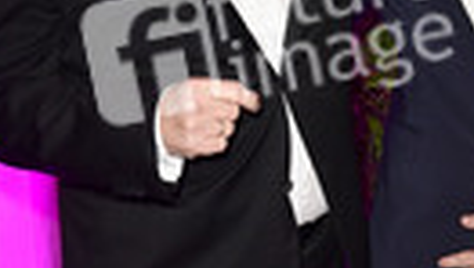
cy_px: 221
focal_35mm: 112
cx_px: 373
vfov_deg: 10.8
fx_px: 1409
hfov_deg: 18.9
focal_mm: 35
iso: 1600
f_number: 5.6
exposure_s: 1/125
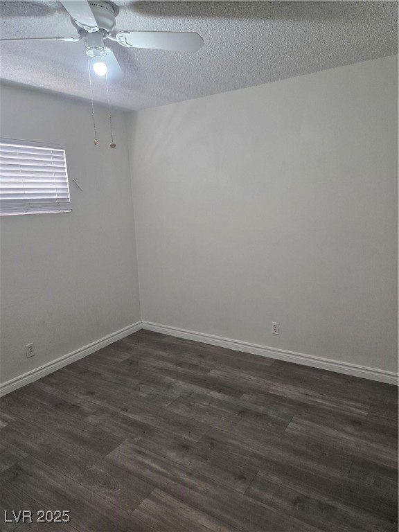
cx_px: 200
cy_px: 266
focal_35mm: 23
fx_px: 353
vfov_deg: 73.9
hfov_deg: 58.9
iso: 320
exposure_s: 1/120
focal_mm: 5.4
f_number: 1.8
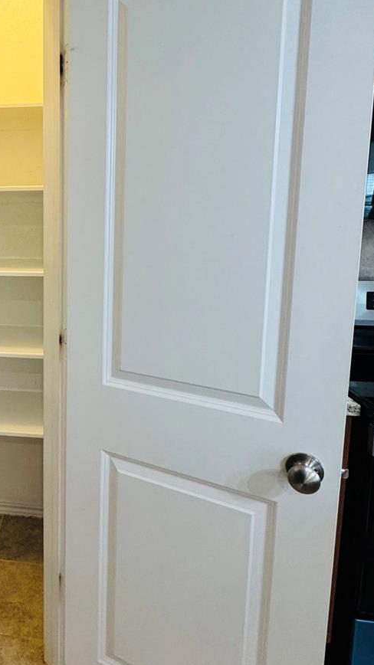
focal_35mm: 27
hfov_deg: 38.9
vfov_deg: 69.2
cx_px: 18
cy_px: 268
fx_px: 476
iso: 200
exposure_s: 1/120
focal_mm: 2.22
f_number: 2.2
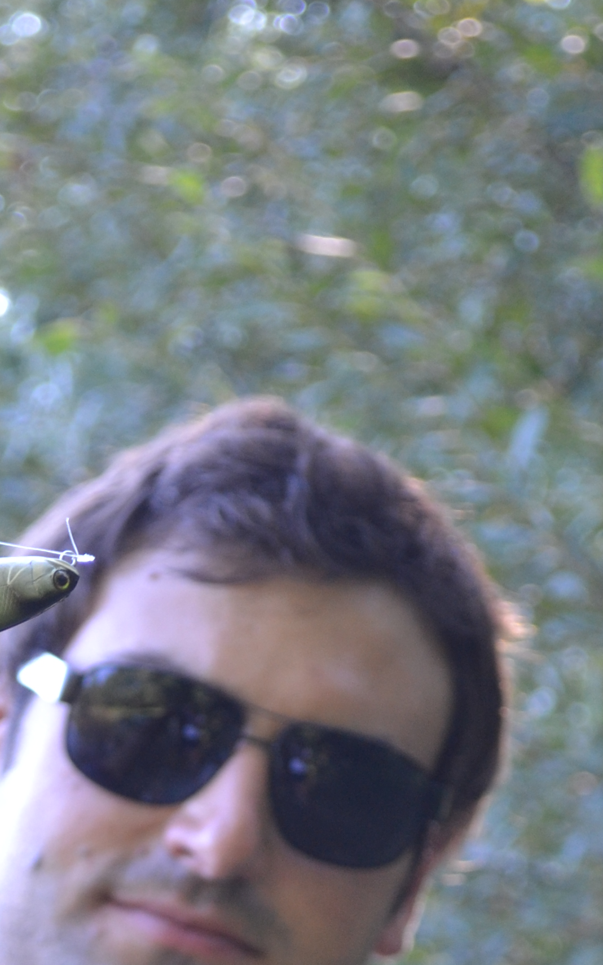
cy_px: 1281
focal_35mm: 173
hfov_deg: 7.6
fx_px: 4548
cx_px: 62
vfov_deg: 11.8
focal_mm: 42
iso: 400
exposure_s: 1/60
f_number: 5.3
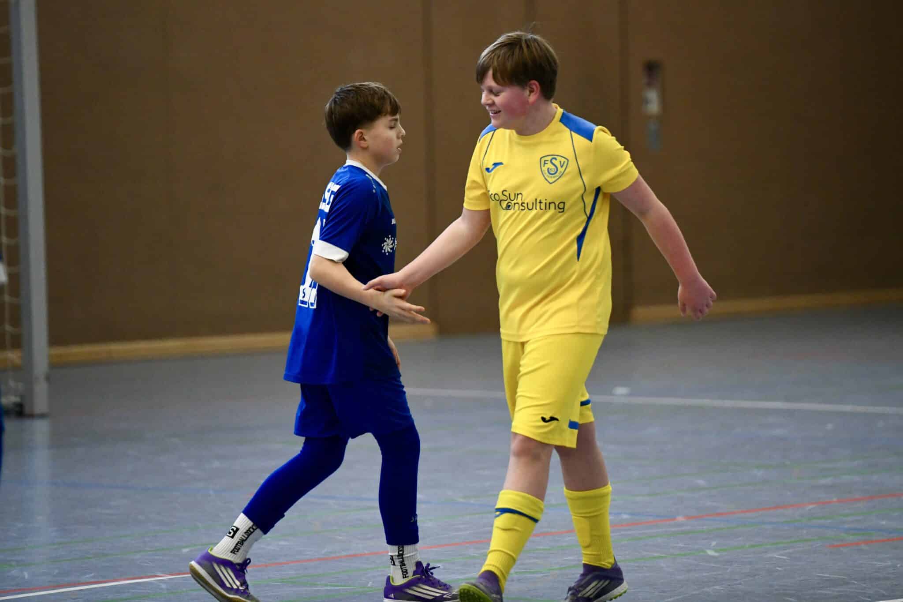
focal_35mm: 185
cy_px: 301
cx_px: 452
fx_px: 4640
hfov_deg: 11.1
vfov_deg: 7.4
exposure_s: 1/1250
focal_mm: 185
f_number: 2.8
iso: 5000
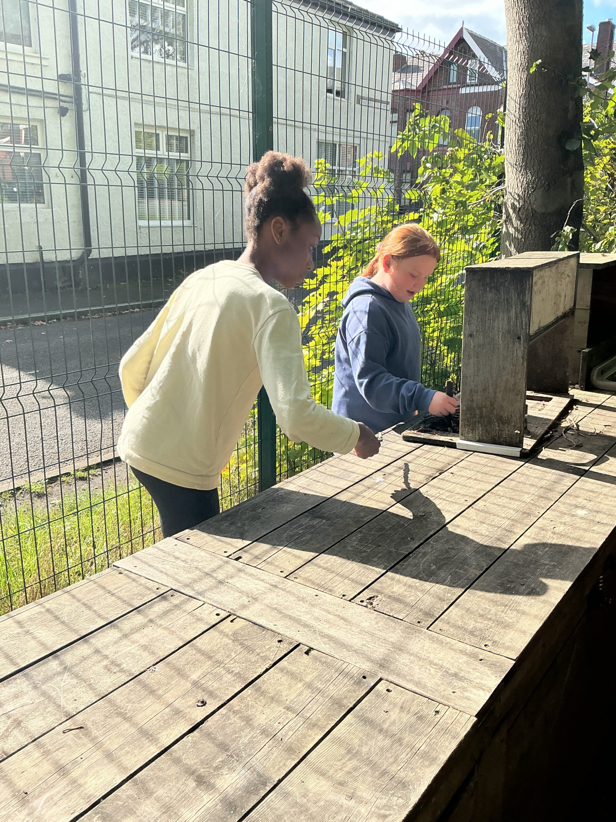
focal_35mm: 29
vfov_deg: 61.7
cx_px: 308
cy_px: 411
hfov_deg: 48.2
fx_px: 688
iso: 25
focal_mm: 3
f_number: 1.8
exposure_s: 1/709
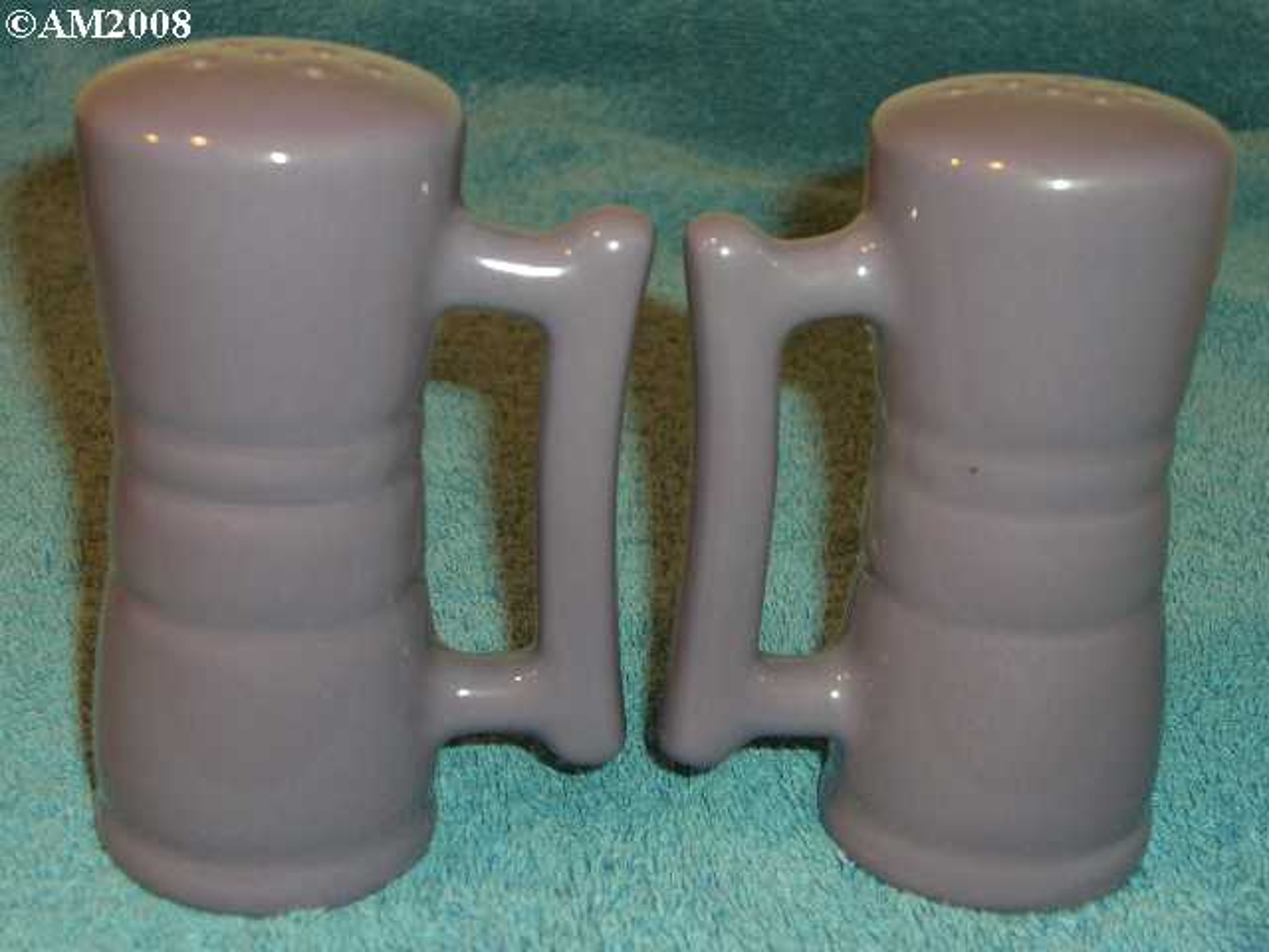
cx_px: 634
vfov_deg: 22.3
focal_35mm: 66
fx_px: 2420
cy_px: 476
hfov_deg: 29.4
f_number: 3.8
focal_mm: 13.7
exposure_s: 1/30
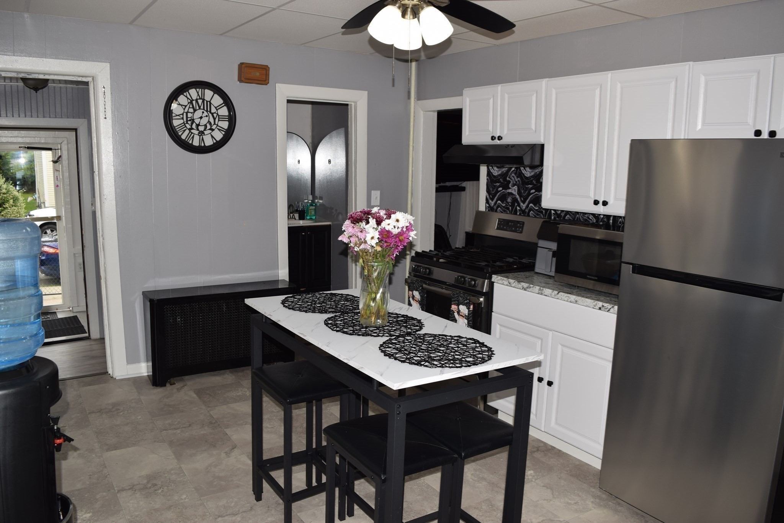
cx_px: 392
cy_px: 262
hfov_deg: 67.4
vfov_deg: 47.9
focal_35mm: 27
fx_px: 588
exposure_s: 1/125
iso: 100
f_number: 6.3
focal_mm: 18
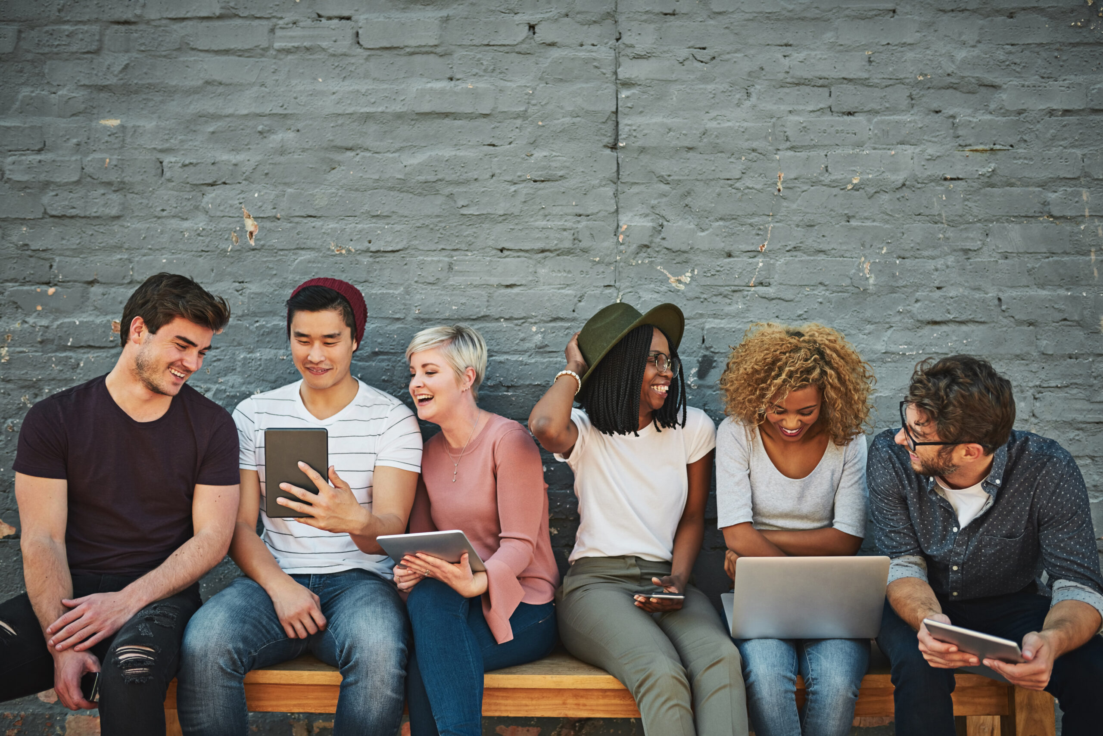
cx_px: 552
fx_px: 1073
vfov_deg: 37.9
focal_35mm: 35
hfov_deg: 54.4
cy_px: 368
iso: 400
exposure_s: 1/1600
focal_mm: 35
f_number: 2
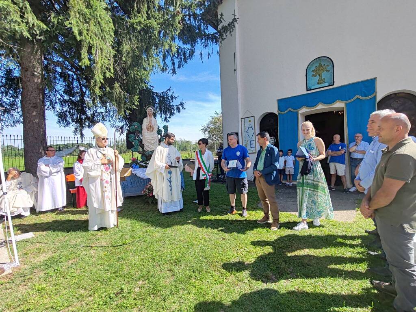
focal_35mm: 16
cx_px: 208
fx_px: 192
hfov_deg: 94.5
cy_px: 156
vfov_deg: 78.1
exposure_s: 1/1000
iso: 50
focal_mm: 1.96
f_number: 2.2
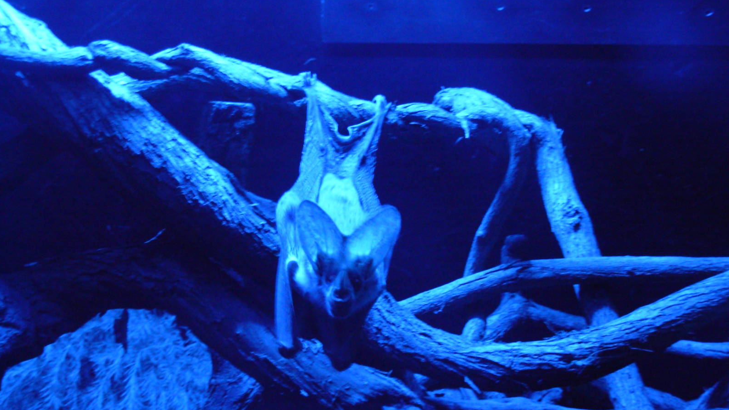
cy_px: 187
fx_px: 1353
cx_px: 364
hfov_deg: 30.2
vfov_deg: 17.2
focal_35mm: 70
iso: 159
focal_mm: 10.5
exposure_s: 1/4.5
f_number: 3.4
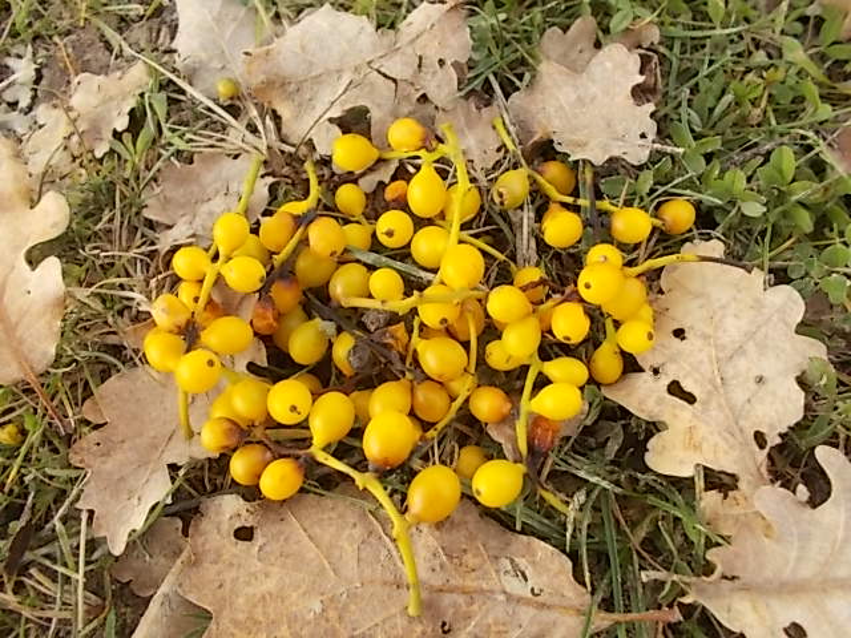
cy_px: 319
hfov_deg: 67.3
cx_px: 426
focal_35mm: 26
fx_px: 639
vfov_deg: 53.1
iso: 80
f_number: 3.2
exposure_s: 1/80
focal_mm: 4.6
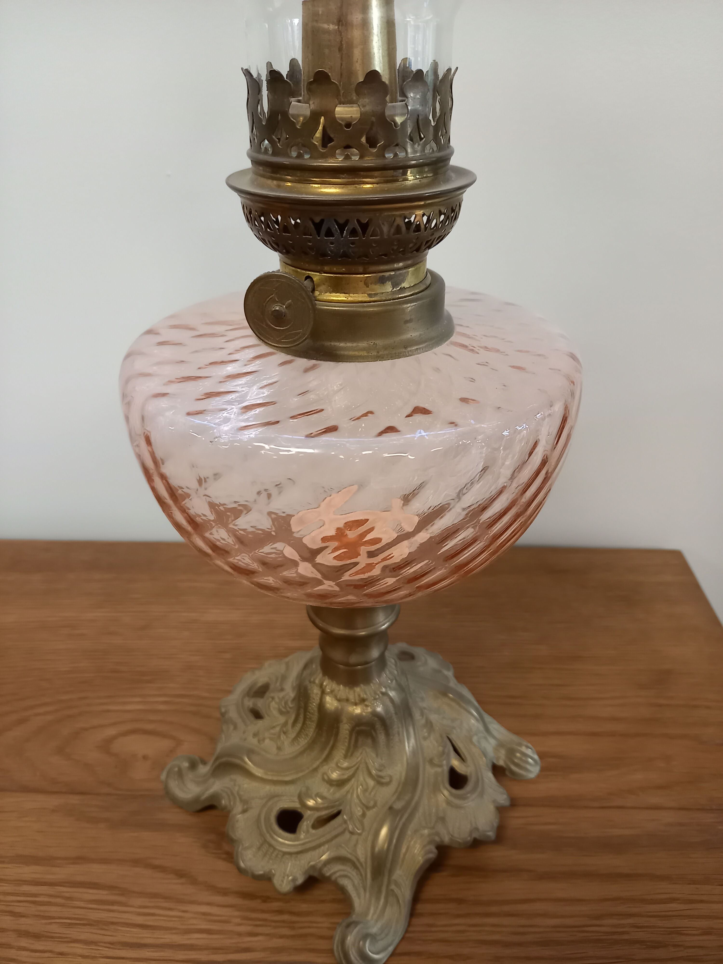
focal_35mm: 25
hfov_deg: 54.9
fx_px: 696
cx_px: 362
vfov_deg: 69.4
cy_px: 482
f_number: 2
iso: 400
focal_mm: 4.6
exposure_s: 1/50
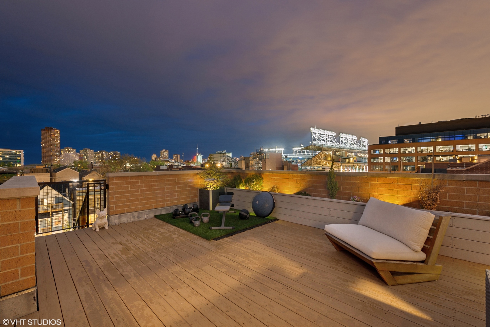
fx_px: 218
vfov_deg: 73.8
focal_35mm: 16
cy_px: 164
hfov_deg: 96.7
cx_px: 245
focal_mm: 16
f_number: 8
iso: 200
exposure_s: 8
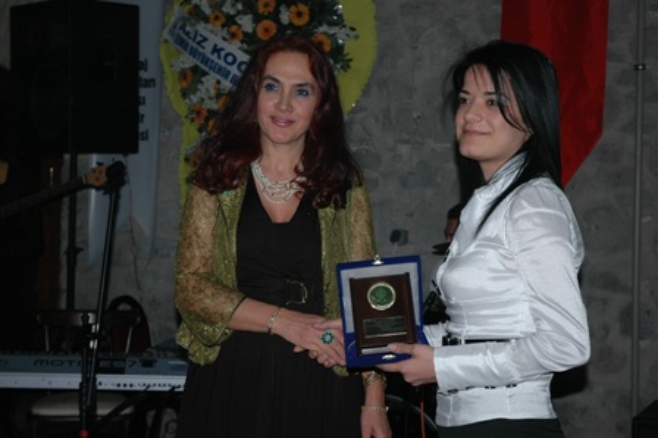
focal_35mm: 69
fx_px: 1260
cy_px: 219
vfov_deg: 19.7
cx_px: 329
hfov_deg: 29.3
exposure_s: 1/80
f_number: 4.5
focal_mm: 46
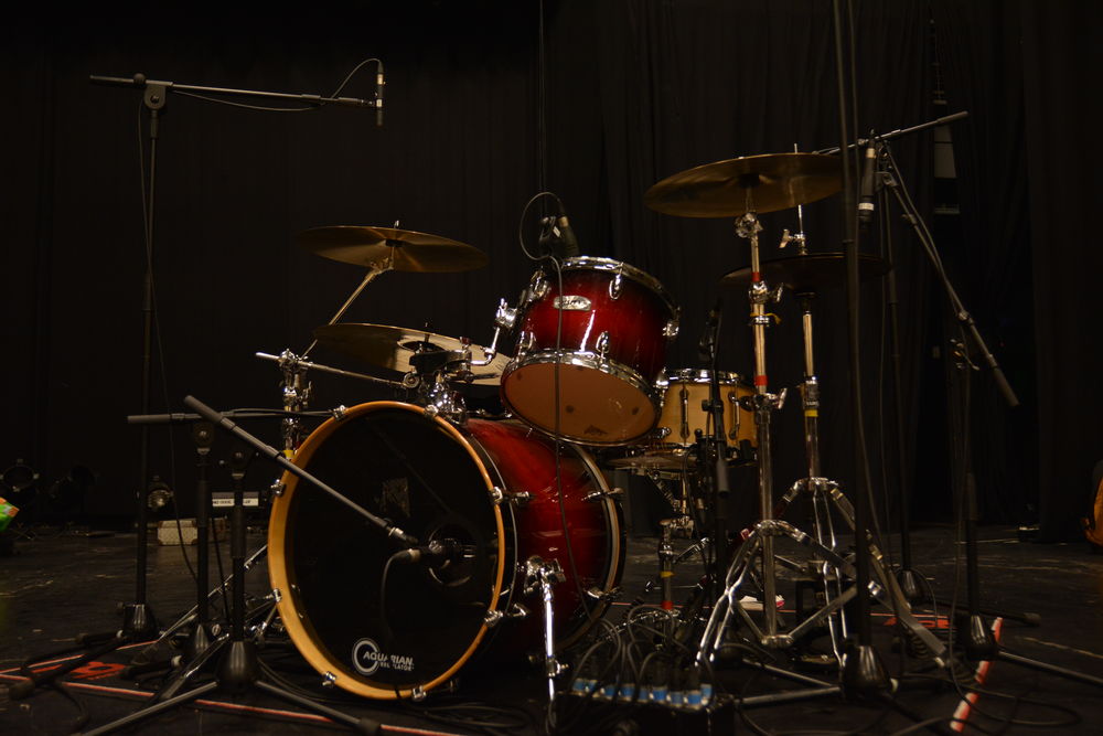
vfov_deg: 40.0
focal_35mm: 33
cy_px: 368
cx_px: 552
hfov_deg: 57.2
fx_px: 1011
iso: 800
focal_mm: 22
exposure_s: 1/80
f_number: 2.8
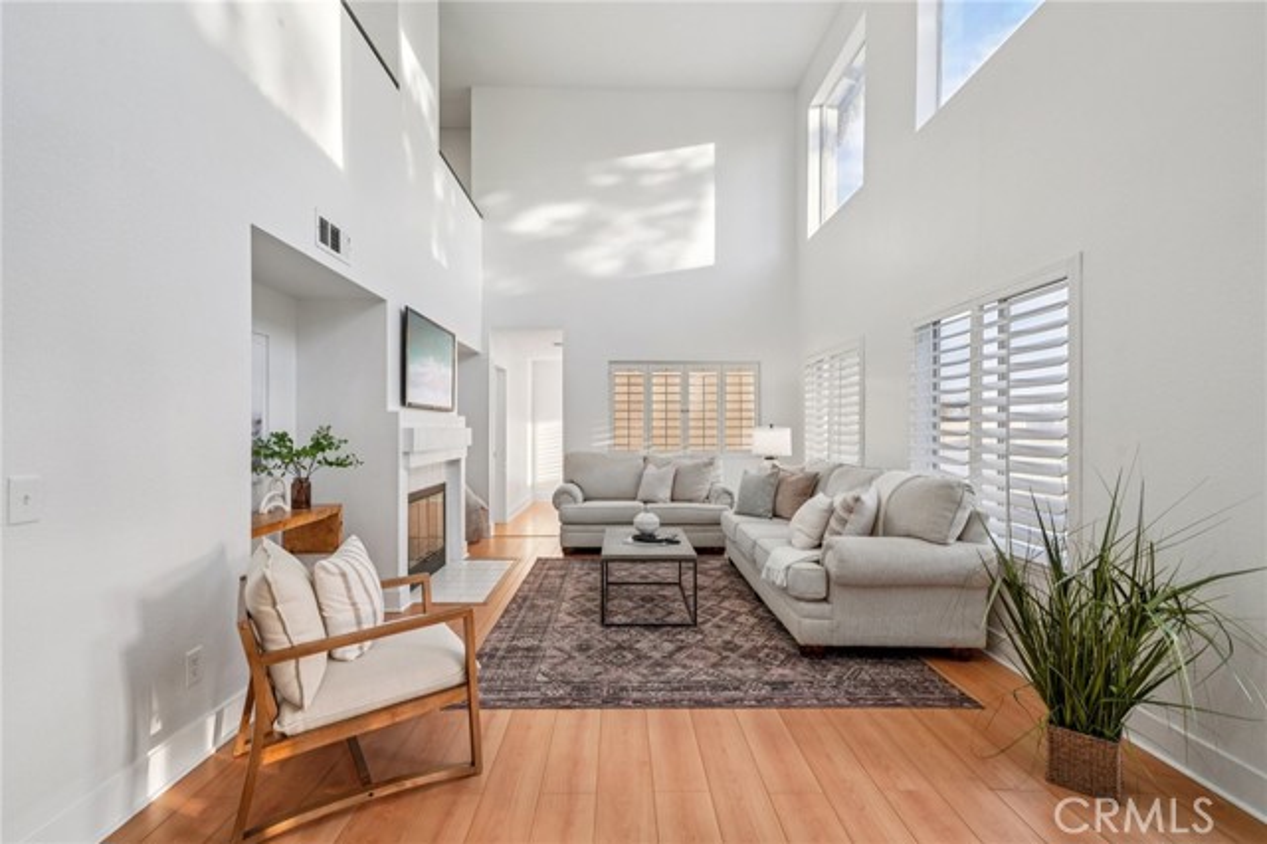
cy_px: 422
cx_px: 634
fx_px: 563
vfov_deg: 73.7
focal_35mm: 16
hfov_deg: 96.8
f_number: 8
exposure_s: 1/30
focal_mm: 16
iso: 400
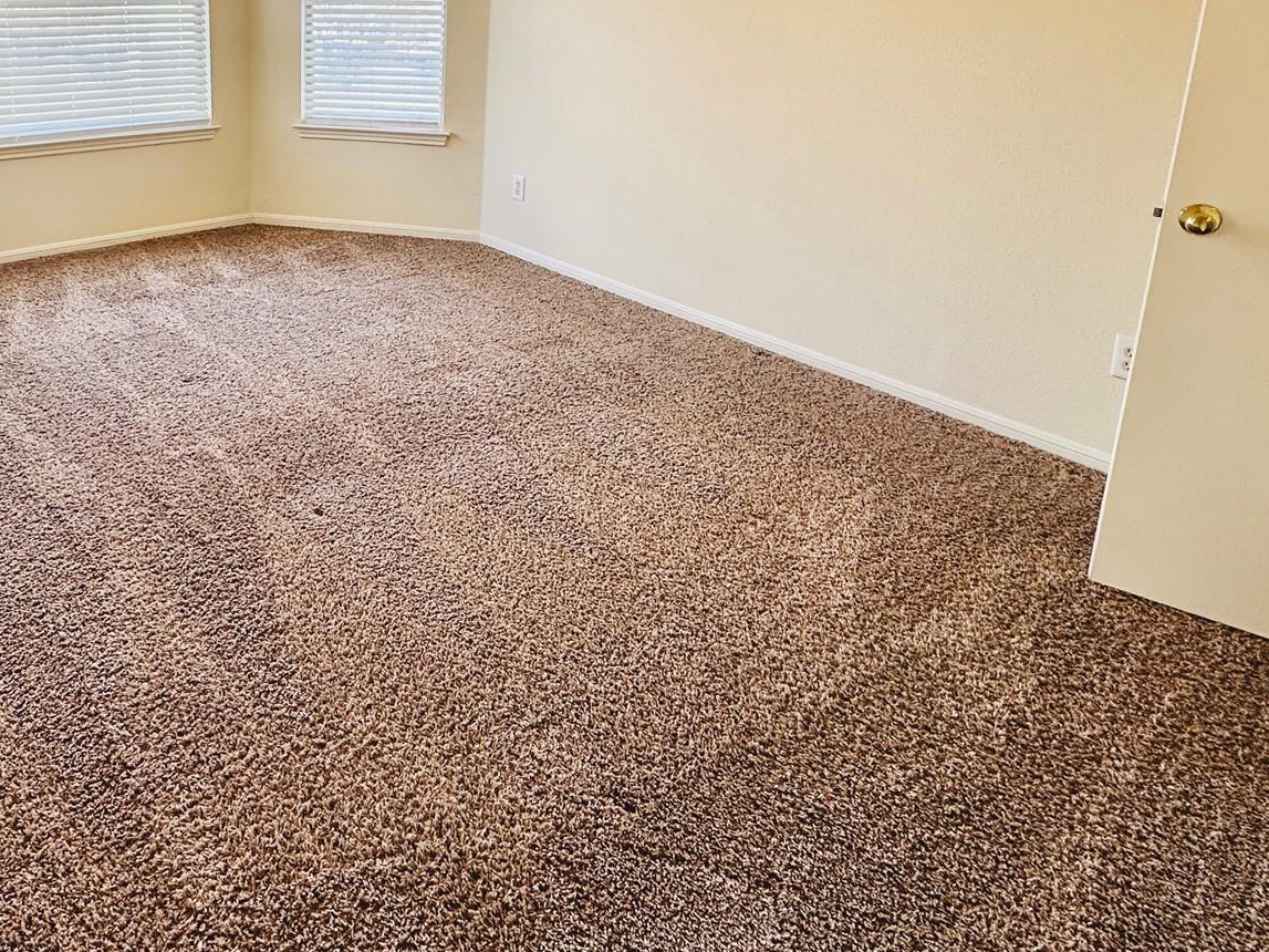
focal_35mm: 25
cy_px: 172
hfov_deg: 65.8
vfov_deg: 51.0
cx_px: 341
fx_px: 916
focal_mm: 2.22
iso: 80
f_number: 2.2
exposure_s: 1/120
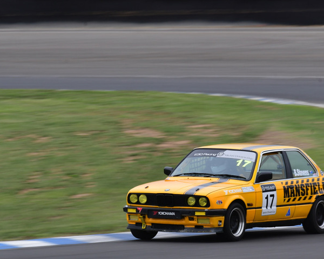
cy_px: 140
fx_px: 9004
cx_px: 200
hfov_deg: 2.1
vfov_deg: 1.6
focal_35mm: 939
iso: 200
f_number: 13
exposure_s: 1/100
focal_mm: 500
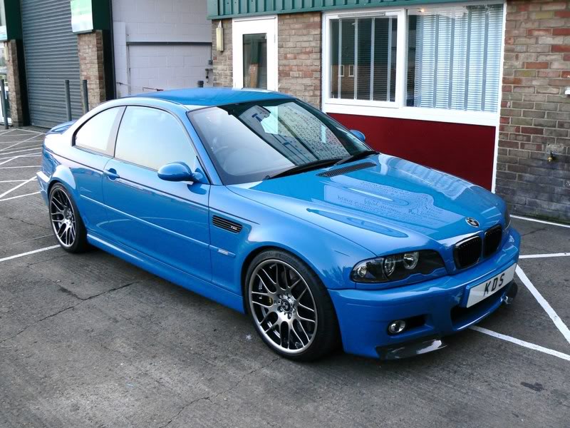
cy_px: 214
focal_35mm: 36
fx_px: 593
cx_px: 285
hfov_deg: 51.4
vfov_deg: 39.7
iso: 100
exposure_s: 1/20
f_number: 3.2
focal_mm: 6
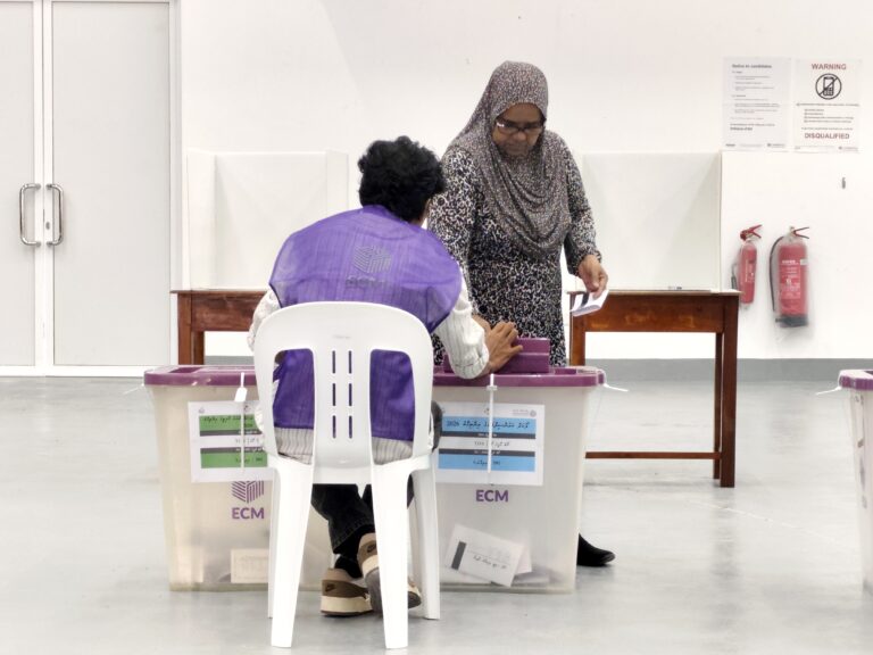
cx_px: 436
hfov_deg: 21.3
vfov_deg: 16.1
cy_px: 328
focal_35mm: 92
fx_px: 2320
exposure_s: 1/50
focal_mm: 6.19
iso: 320
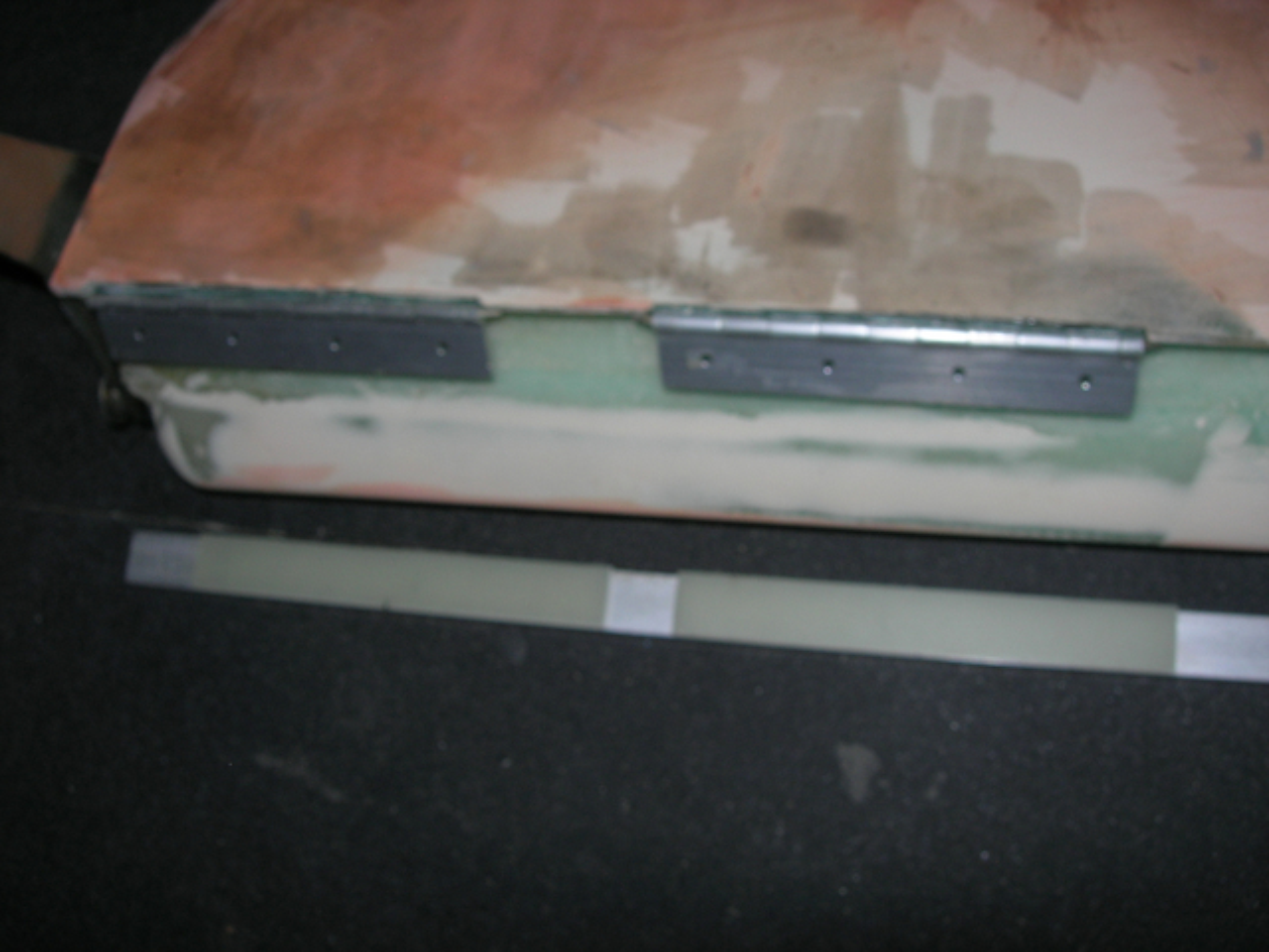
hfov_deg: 49.0
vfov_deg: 37.7
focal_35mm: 38
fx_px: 1393
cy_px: 476
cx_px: 634
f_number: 4.8
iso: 64
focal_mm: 7.8
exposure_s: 1/60.1
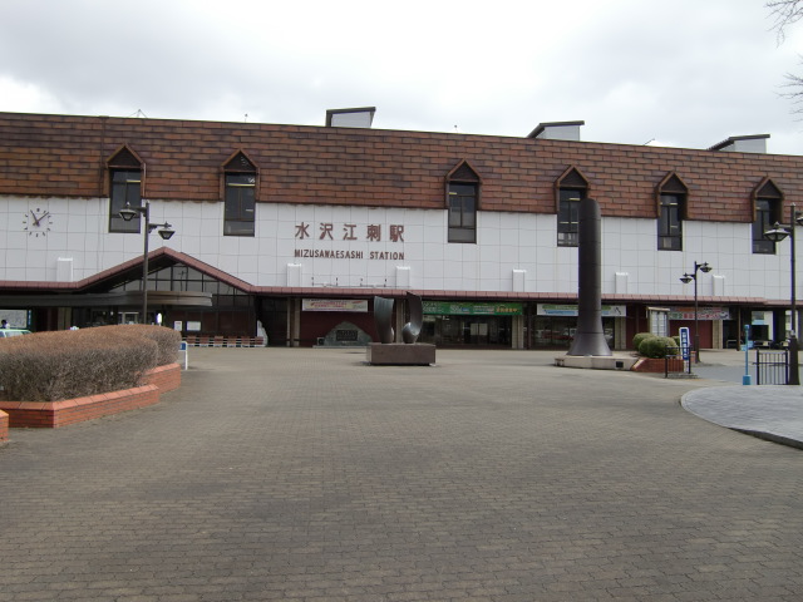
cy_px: 301
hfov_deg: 63.4
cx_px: 402
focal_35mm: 28
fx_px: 650
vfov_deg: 49.7
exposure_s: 1/800
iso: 64
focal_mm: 4.9
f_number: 2.6
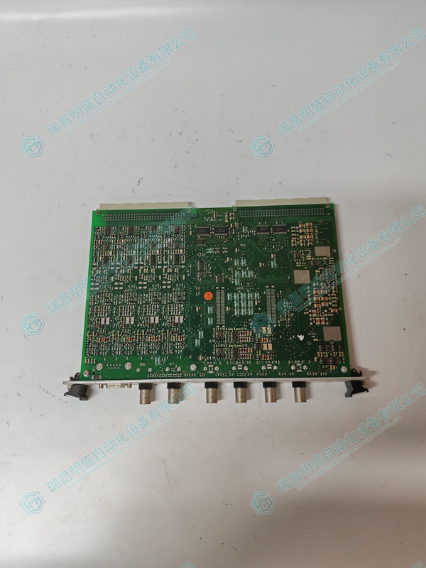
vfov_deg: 65.3
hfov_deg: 51.4
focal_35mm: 27
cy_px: 284
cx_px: 213
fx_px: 443
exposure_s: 1/100
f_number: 1.9
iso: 640
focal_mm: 6.12
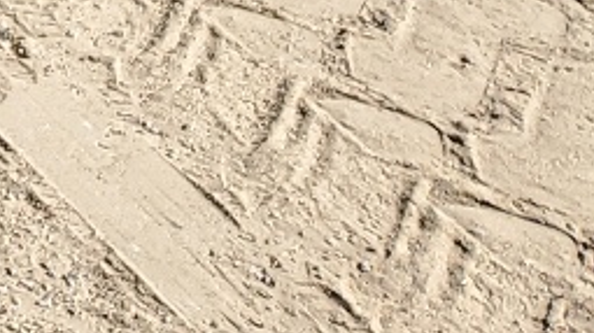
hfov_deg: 9.8
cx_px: -1062
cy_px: -752
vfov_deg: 6.1
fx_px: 2802
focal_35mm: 178
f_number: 1.5
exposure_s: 1/2000
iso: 50
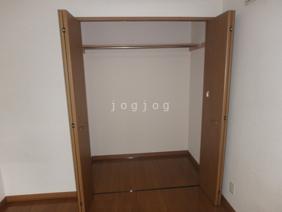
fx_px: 171
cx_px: 141
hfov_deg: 79.0
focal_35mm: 21
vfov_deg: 63.4
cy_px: 106
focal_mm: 3.7
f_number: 3.5
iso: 400
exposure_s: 1/30
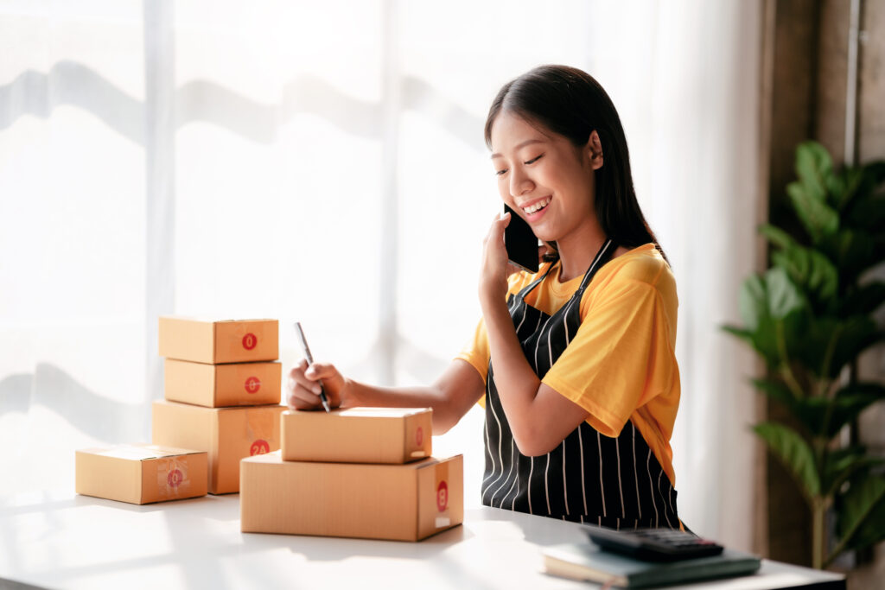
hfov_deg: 23.9
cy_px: 295
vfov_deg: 16.1
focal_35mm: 85
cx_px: 442
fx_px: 2090
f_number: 1.4
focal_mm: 85
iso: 100
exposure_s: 1/800
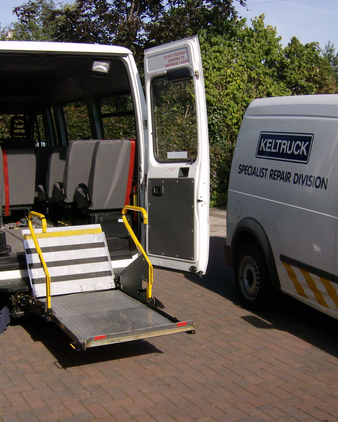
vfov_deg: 38.0
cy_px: 208
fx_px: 613
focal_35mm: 49
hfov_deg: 30.8
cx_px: 154
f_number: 4.7
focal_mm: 6
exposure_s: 1/745
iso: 100
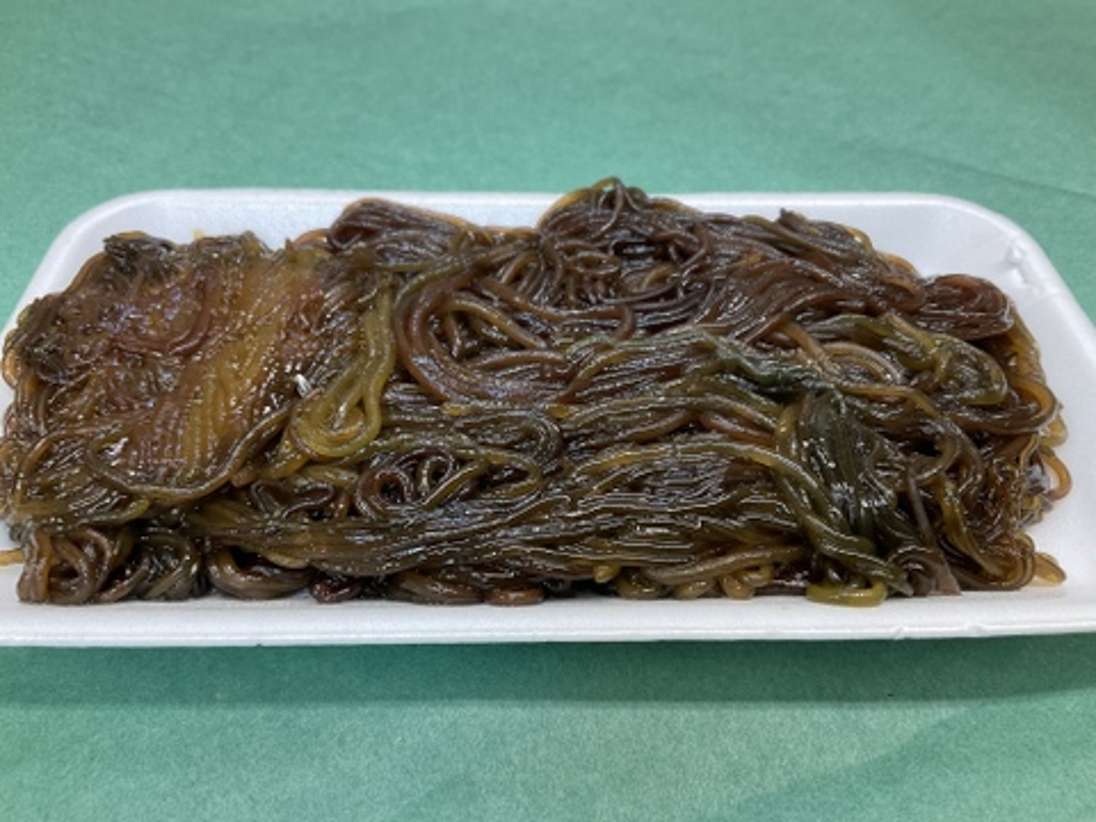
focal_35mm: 29
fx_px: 918
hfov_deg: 61.7
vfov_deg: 48.2
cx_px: 548
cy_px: 411
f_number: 1.8
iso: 50
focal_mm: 3
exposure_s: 1/60
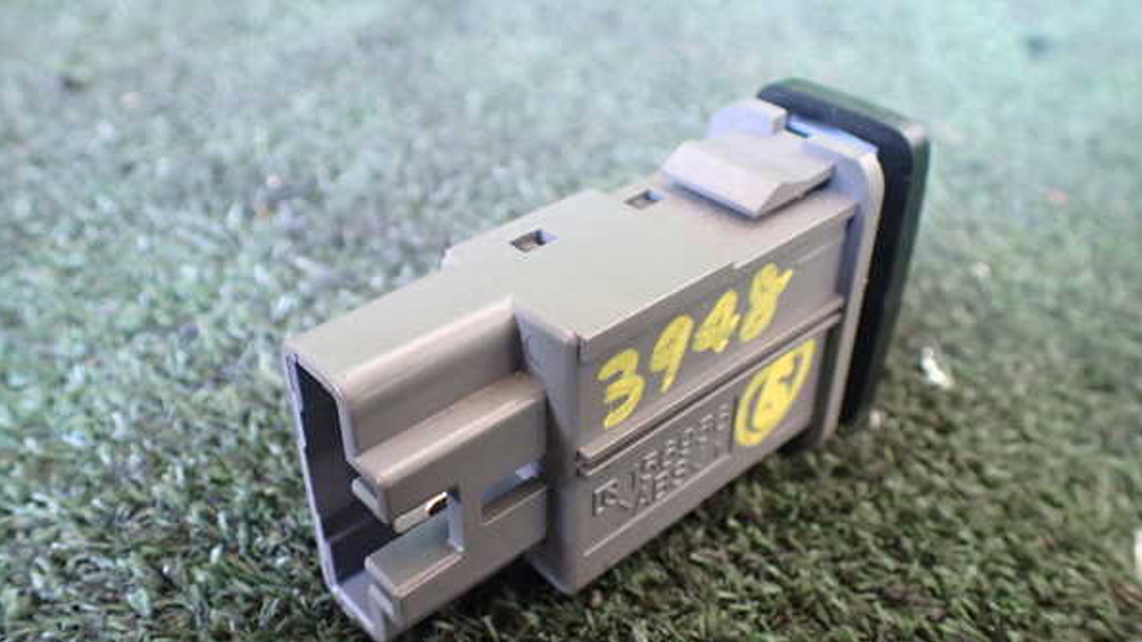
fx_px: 999
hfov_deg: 59.5
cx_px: 569
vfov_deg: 35.6
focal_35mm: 33
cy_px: 340
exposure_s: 1/30
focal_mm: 5.4
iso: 800
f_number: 2.3
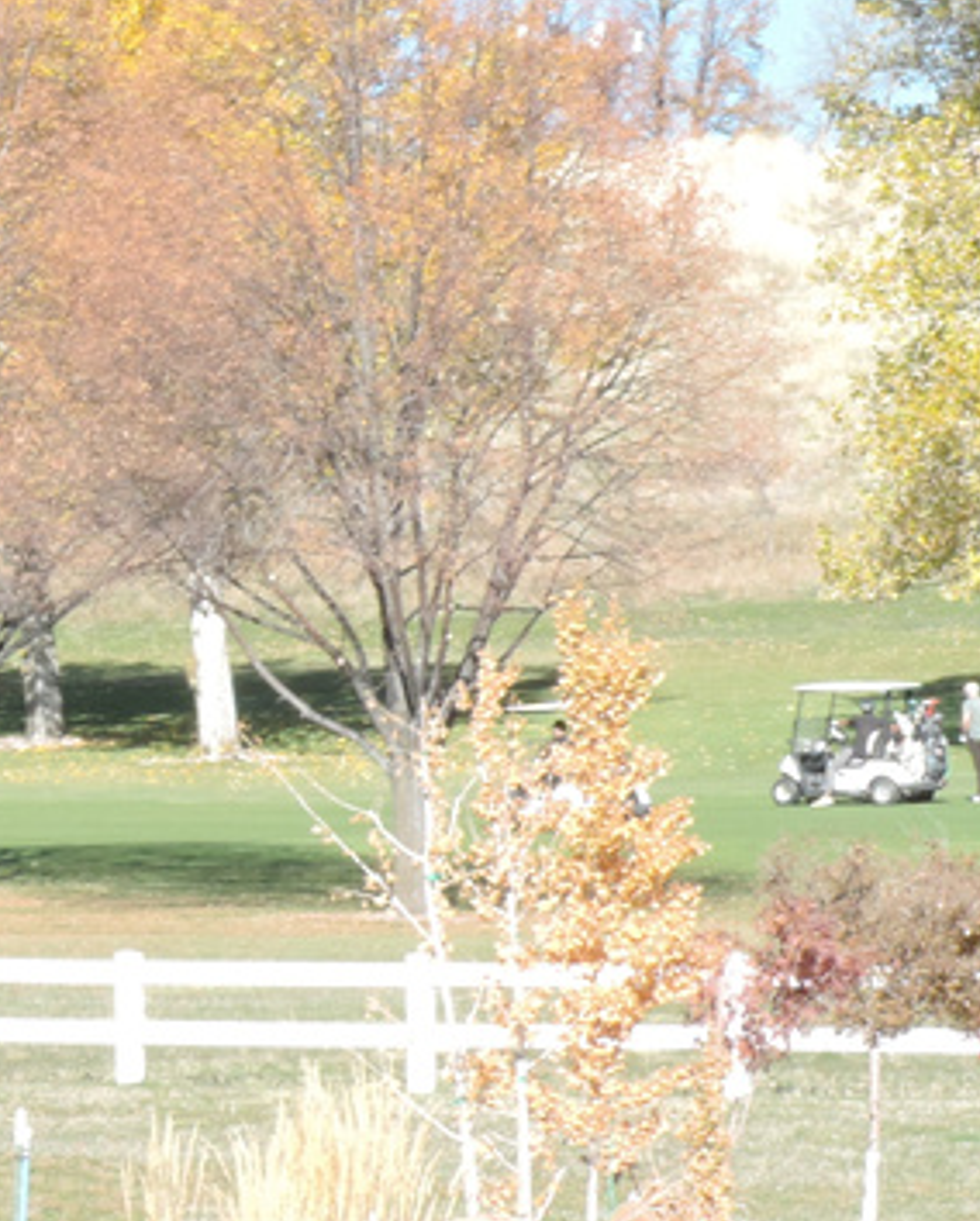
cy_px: 369
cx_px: -466
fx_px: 10206
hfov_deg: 5.4
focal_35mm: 282
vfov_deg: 6.8
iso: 80
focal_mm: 17.8
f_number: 8.2
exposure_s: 1/60
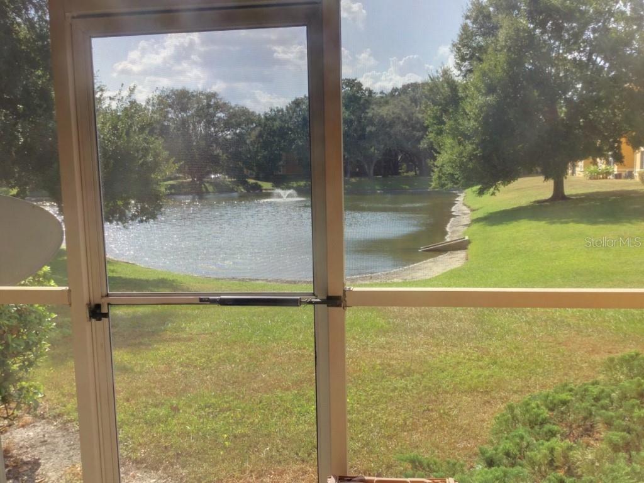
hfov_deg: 58.4
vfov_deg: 45.4
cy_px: 242
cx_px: 322
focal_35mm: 31
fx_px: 577
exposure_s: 1/799
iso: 25
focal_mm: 3.3
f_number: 2.4
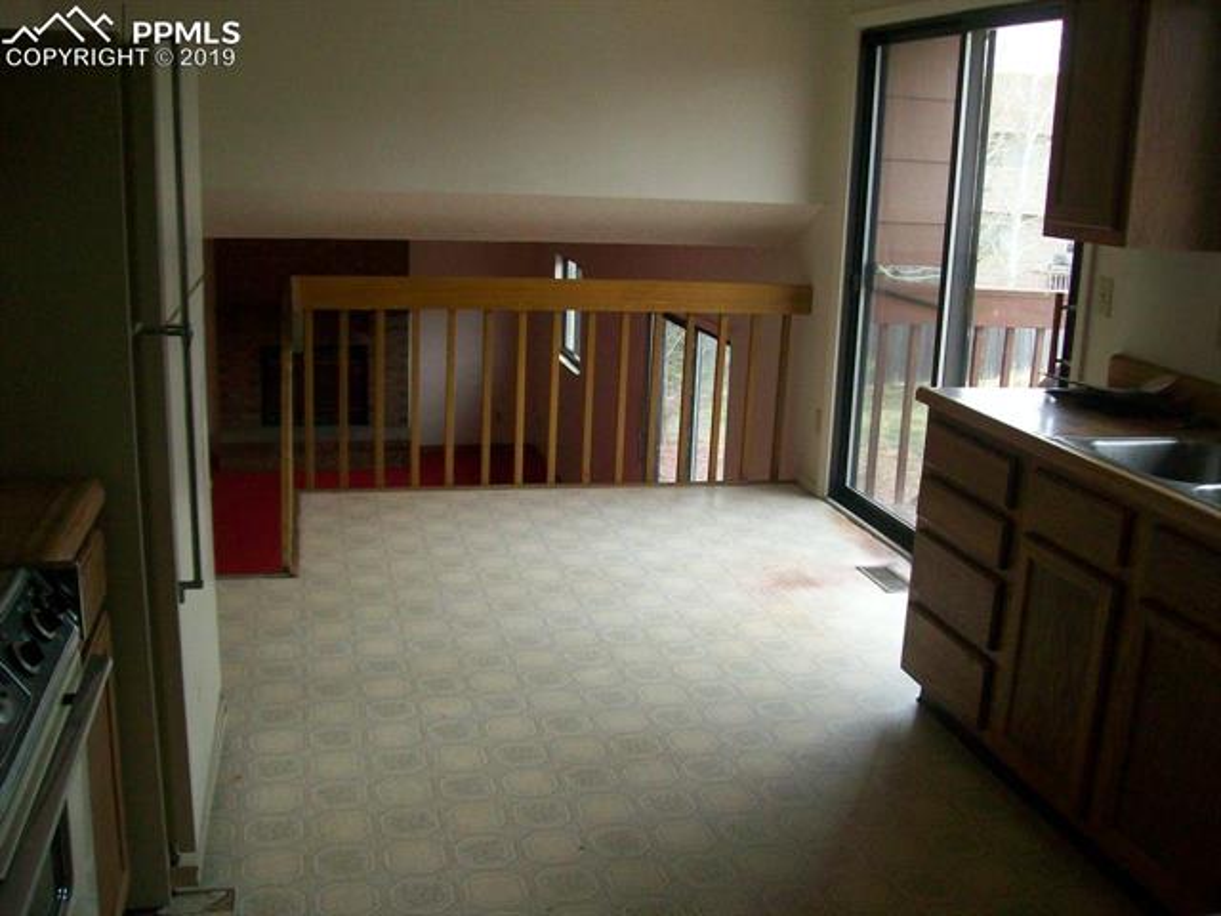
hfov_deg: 51.4
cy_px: 458
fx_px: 1270
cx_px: 610
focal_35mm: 36
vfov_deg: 39.7
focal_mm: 6
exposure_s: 1/135
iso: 200
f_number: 2.7
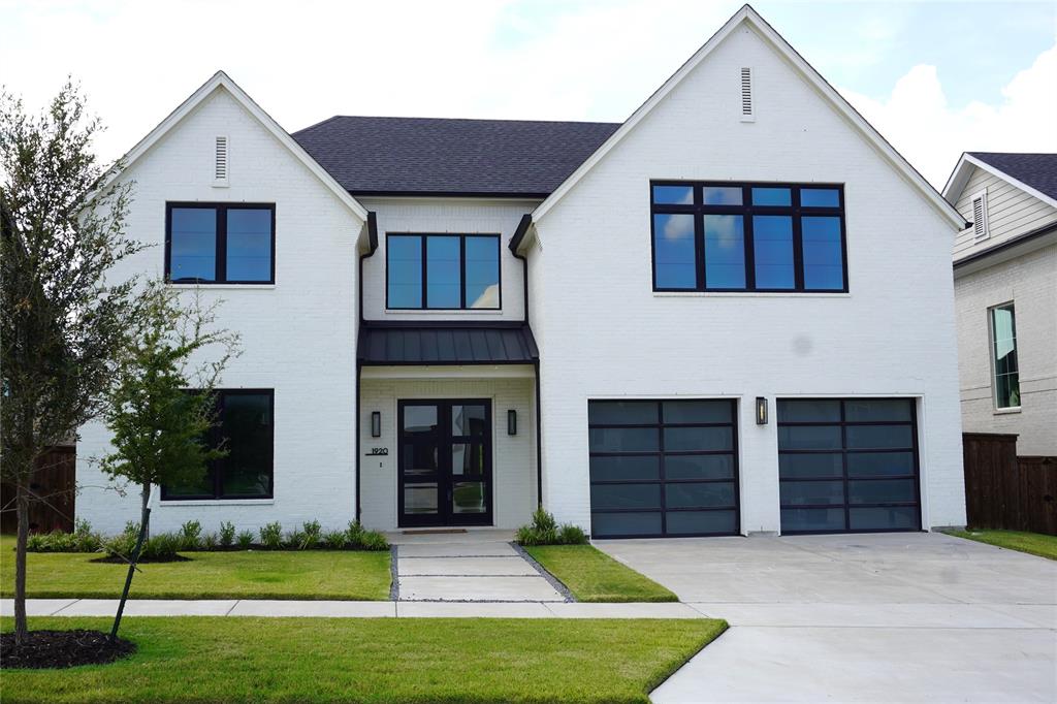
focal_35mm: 36
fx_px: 1057
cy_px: 352
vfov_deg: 36.8
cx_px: 528
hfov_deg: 53.1
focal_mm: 24
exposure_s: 1/125
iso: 100
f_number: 9
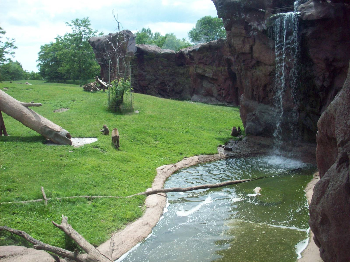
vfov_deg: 38.7
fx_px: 374
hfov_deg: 50.1
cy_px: 131
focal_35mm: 37
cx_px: 175
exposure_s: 1/201
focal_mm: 6.2
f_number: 5.6
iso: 80
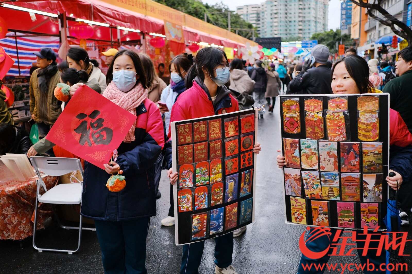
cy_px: 137
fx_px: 400
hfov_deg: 54.4
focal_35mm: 35
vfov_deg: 37.8
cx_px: 206
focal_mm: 23
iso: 320
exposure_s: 1/240
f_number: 2
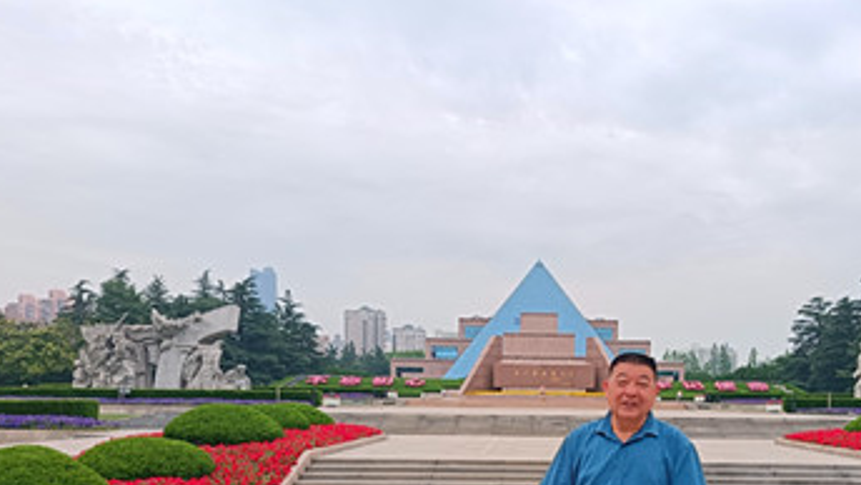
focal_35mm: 38
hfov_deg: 52.1
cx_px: 551
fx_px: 868
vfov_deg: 30.1
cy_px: 426
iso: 101
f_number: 1.75
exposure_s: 1/517
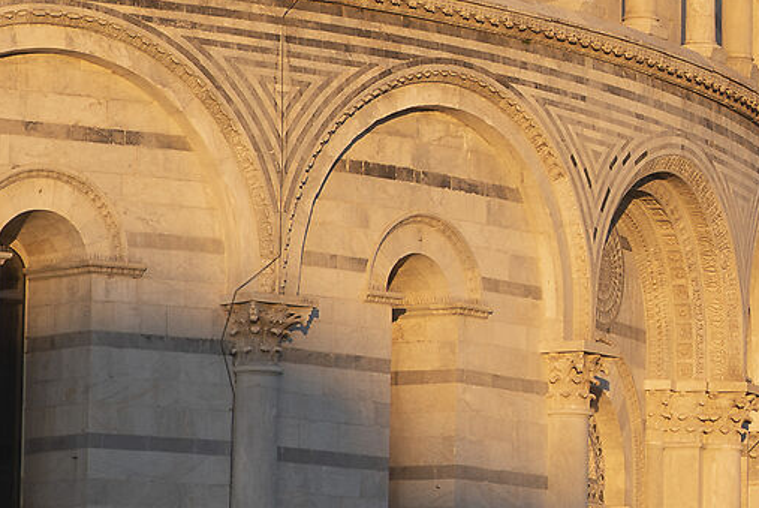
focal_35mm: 265
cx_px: 1566
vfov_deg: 5.2
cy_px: -6
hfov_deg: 7.4
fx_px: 5592
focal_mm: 56
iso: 100
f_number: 8
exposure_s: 1/100
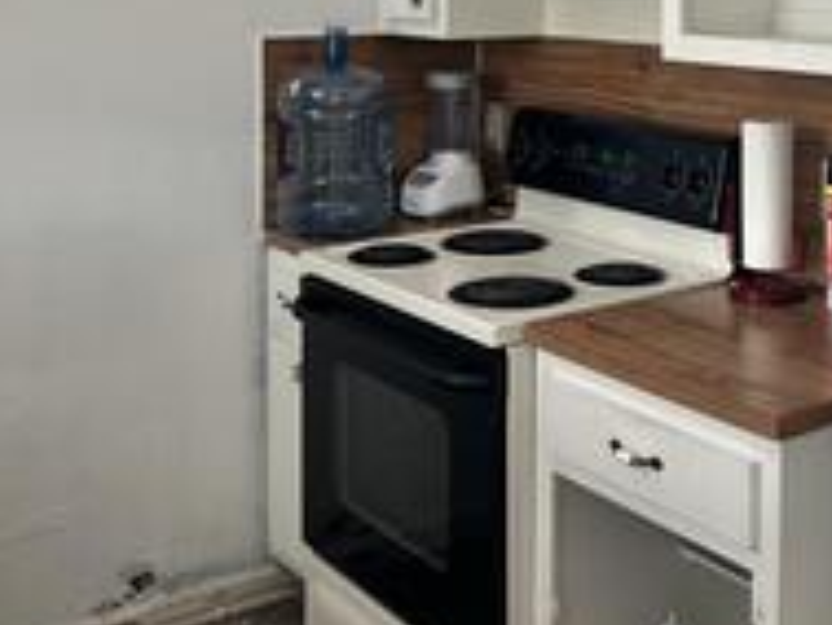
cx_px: 559
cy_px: 0
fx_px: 1323
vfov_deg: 25.3
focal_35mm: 55
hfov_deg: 34.6
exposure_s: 1/111
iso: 125
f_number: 1.5
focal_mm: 5.7
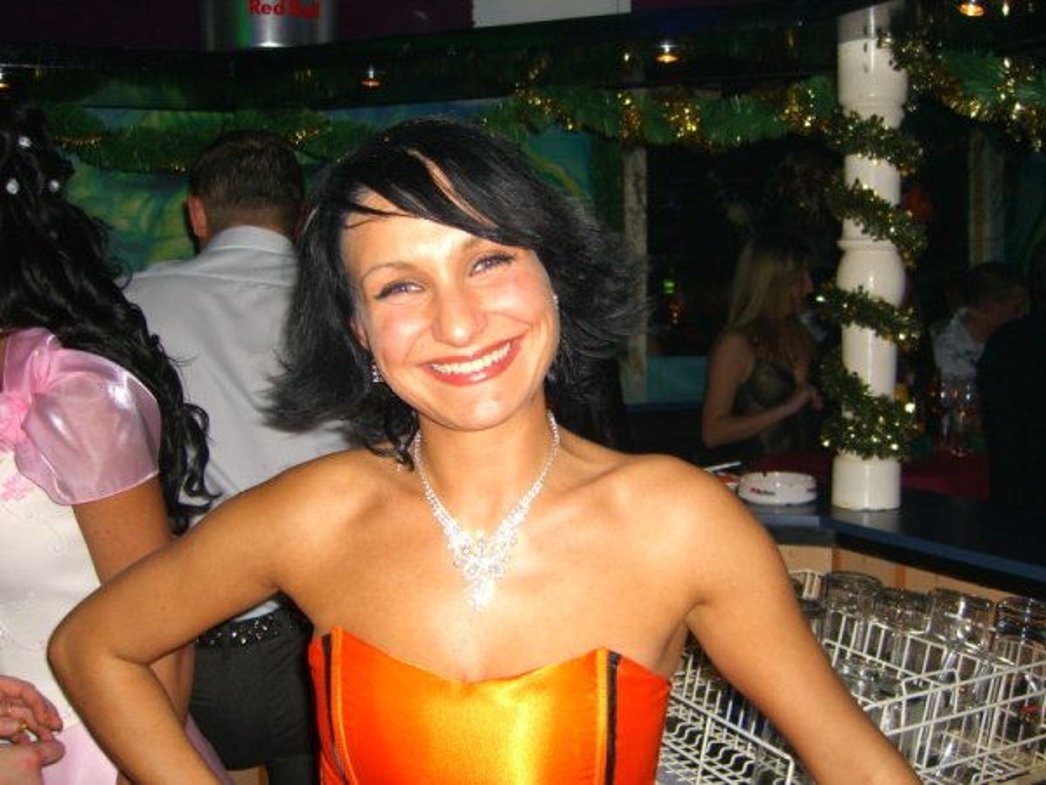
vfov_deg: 37.7
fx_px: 1148
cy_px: 392
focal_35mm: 38
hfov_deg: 49.0
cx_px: 523
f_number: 2.8
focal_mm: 7.9
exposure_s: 1/60
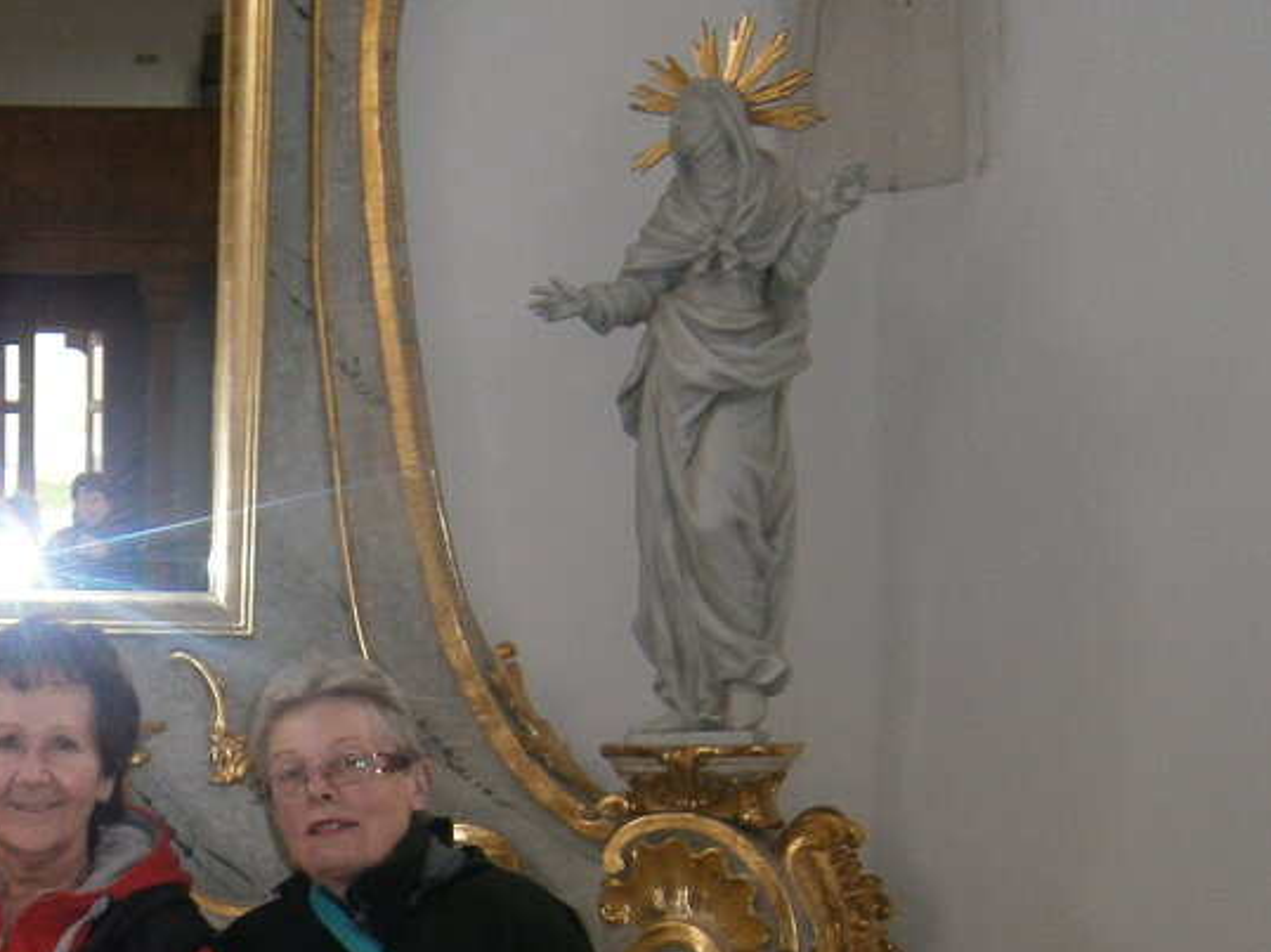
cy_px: 1023
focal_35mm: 58
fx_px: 2129
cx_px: 76
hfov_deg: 31.4
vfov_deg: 23.8
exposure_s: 1/30
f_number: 2.8
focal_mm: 4.7
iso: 125
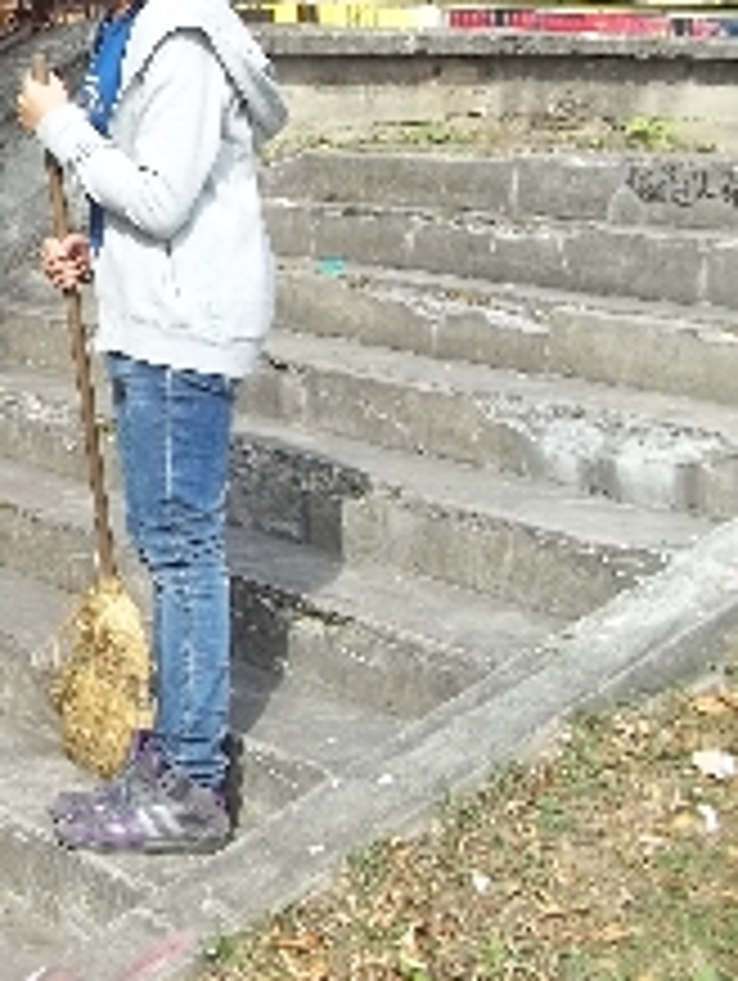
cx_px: -522
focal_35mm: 88
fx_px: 2497
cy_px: 270
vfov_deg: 22.1
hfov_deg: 15.0
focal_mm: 5.7
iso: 64
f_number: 2.9
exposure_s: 1/500
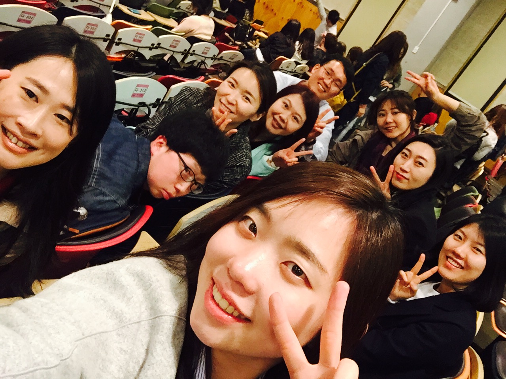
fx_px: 453
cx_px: 253
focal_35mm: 31
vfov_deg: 45.4
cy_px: 190
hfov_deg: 58.4
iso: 250
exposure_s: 1/30
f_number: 2.2
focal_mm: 2.65
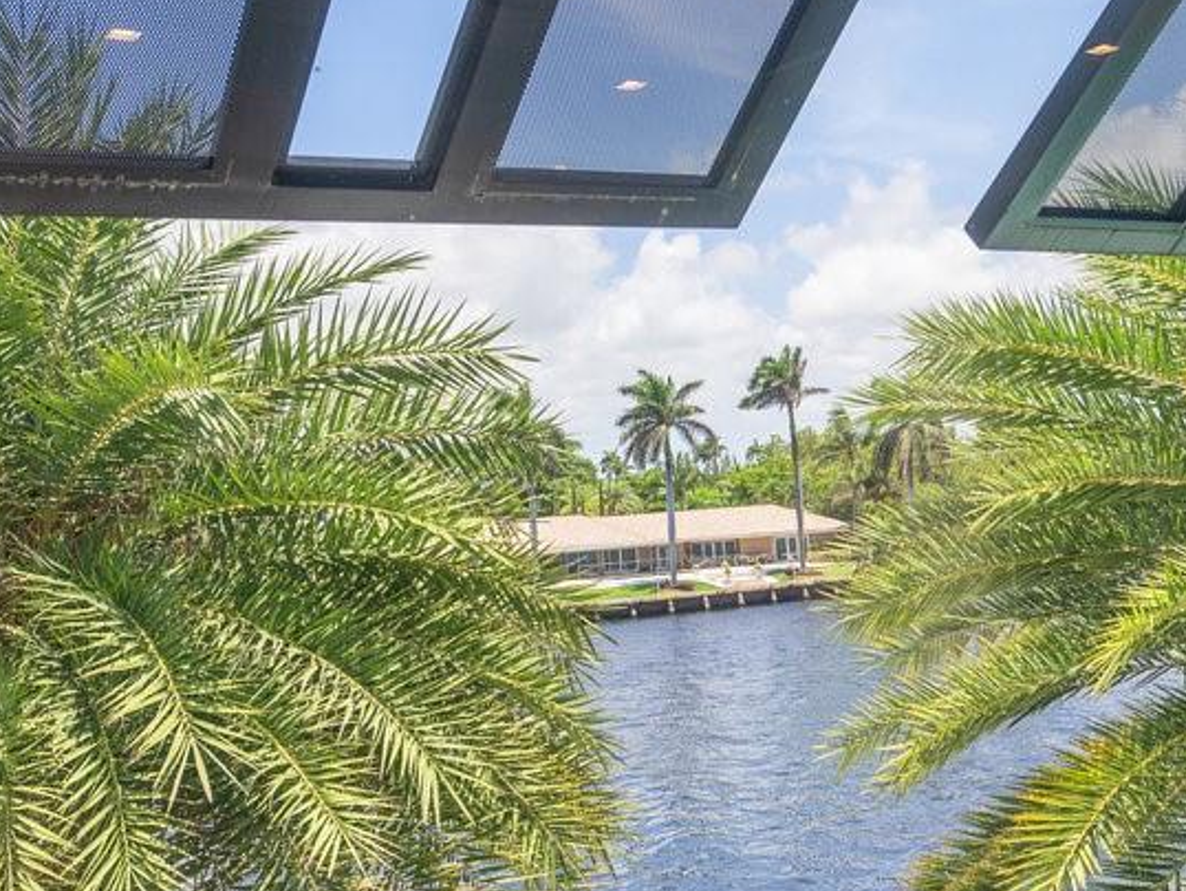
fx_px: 1645
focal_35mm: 48
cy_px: 503
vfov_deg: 30.3
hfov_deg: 39.6
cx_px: 661
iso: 160
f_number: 6.3
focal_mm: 14
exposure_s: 1/5
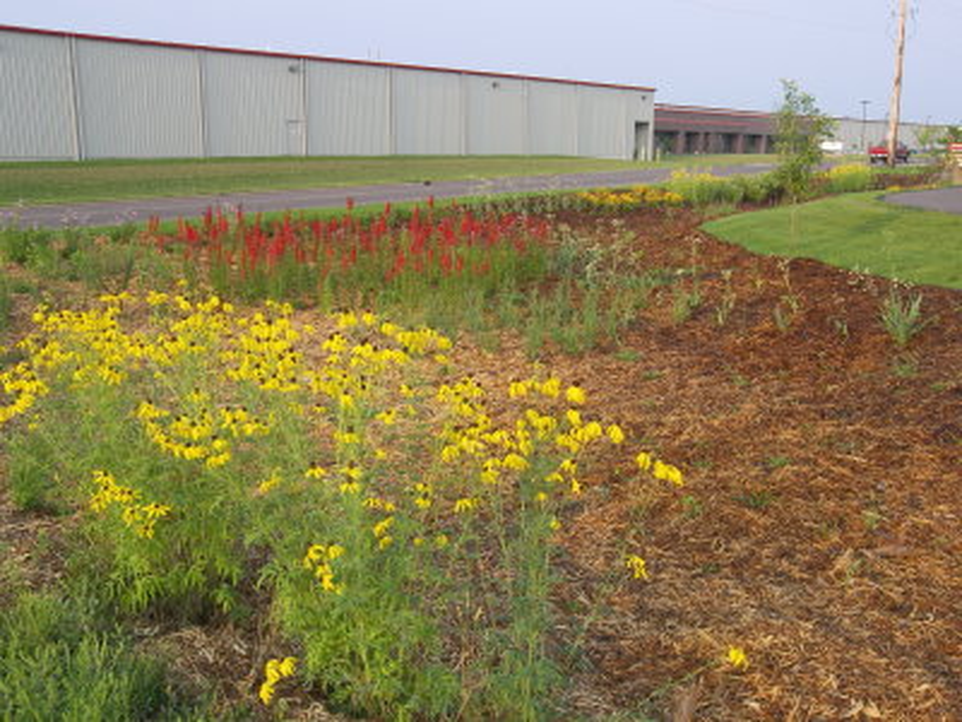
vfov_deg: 38.7
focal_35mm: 37
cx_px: 481
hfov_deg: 50.1
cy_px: 361
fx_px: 1028
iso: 50
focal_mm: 7.8
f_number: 3.2
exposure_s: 1/160
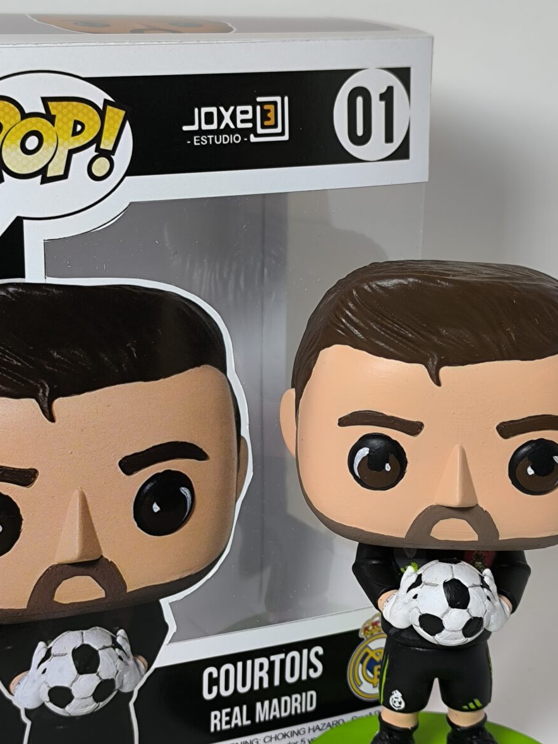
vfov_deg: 26.0
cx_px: 229
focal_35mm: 75
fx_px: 1613
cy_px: 366
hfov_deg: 19.6
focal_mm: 6.14
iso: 160
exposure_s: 1/100
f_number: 1.65
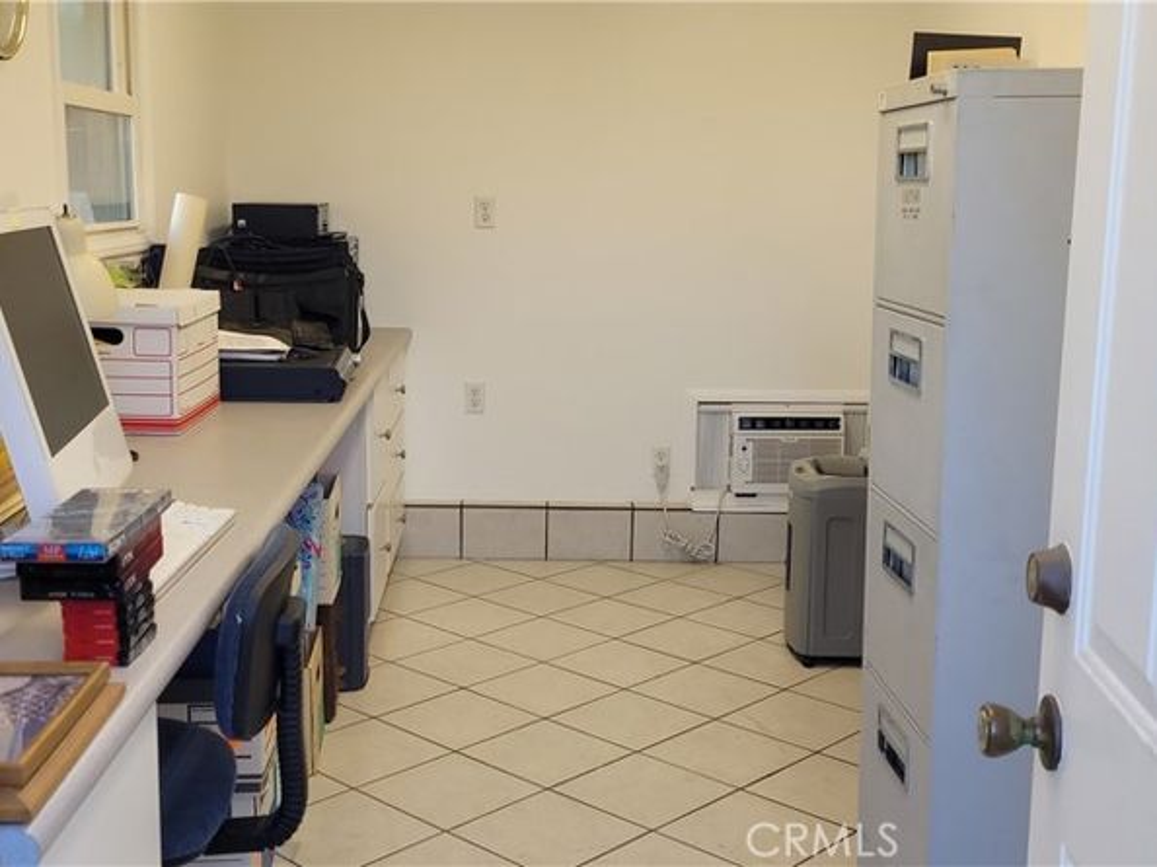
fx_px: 869
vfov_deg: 53.0
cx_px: 578
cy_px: 434
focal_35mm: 26
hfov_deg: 67.3
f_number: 1.8
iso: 50
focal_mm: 5.4
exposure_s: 1/120
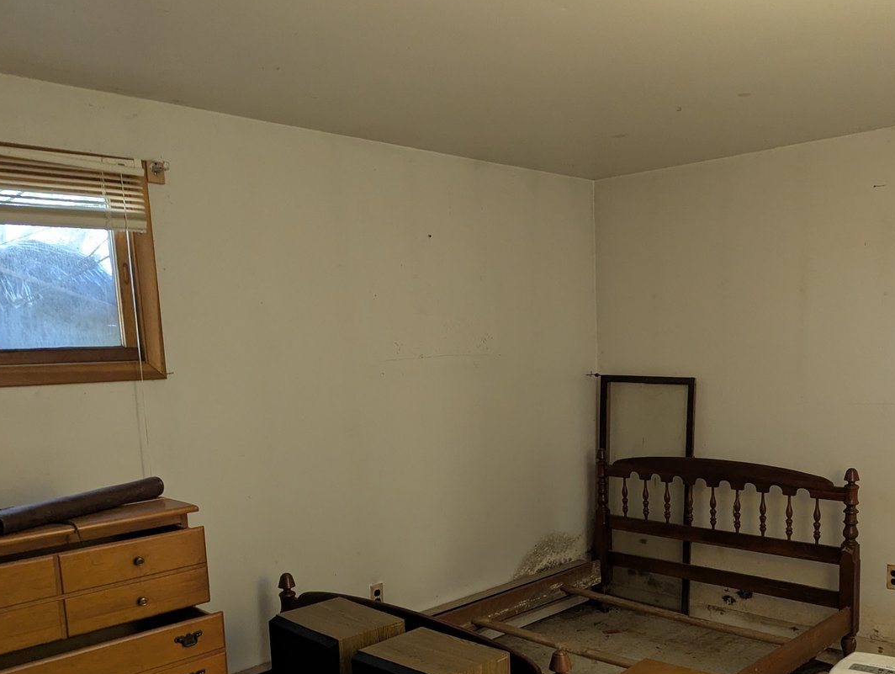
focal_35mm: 34
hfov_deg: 53.6
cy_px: 467
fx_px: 880
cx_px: 529
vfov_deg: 41.2
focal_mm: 6.81
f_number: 1.85
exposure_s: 1/23.8
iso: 175
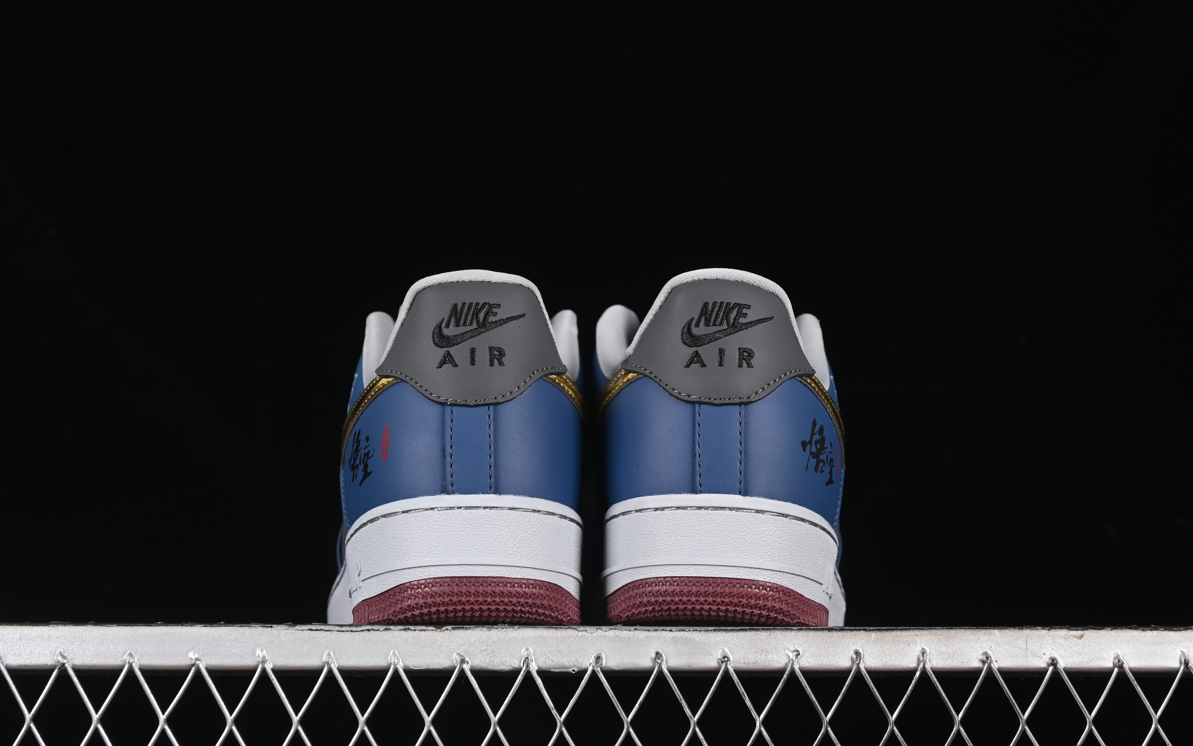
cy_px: 375
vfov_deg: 16.9
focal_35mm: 77
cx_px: 597
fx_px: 2503
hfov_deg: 26.8
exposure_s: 1/60
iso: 160
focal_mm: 50
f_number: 6.3
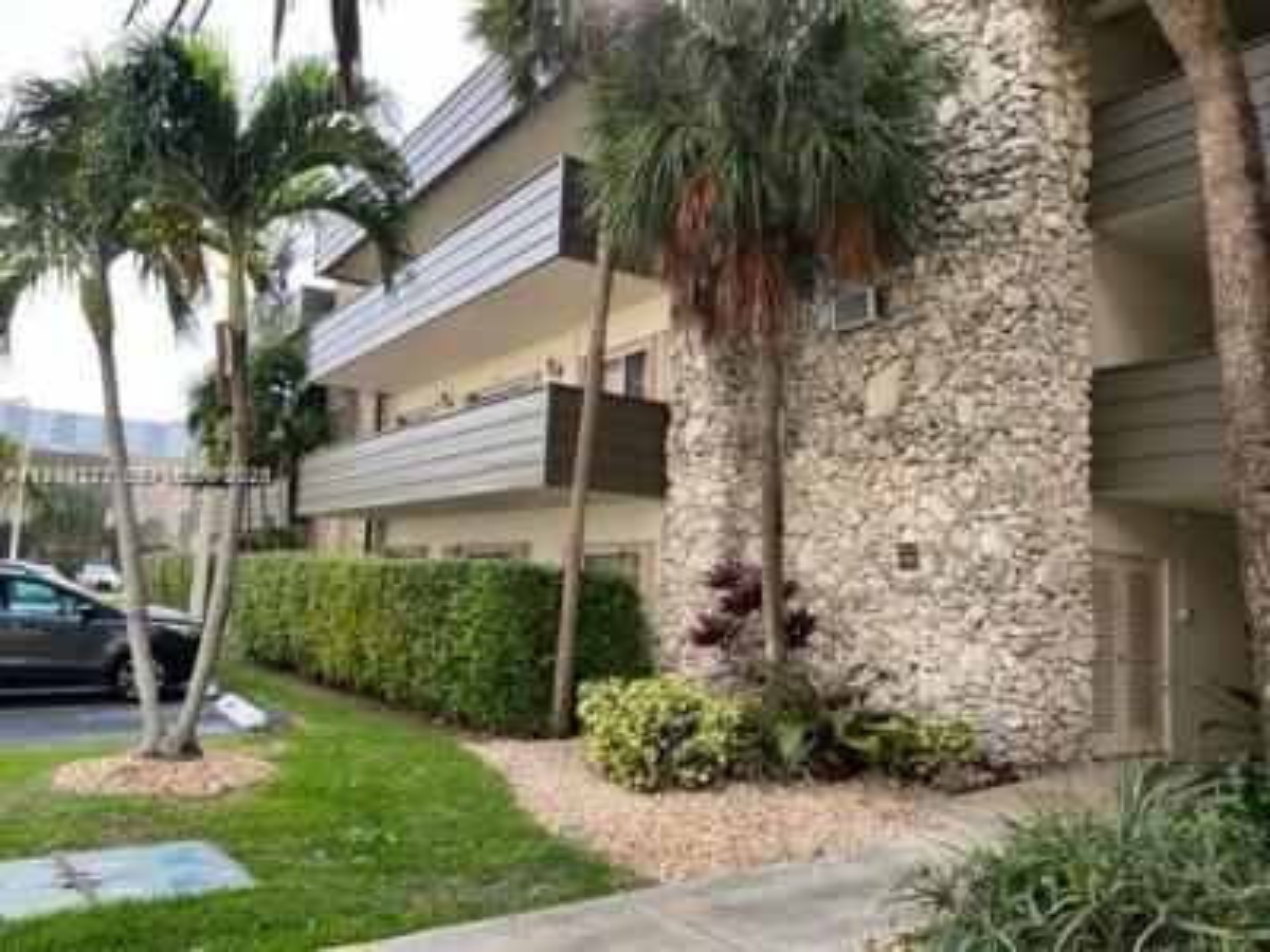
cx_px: 635
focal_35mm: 26
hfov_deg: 67.3
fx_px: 954
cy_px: 476
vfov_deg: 53.1
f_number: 1.6
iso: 50
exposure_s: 1/605
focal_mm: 5.1
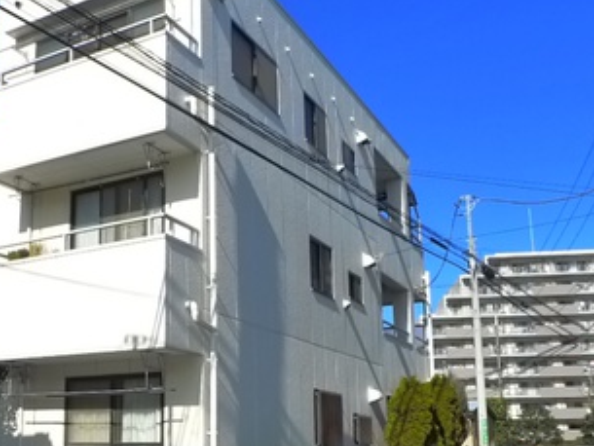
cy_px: 315
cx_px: 162
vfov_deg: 26.4
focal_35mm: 55
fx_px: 944
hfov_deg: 34.3
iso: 400
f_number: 4
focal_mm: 5.1
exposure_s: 1/640
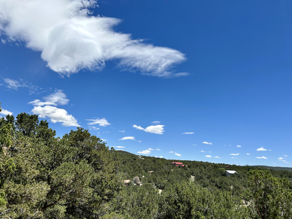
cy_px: 110
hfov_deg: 67.3
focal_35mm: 26
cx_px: 146
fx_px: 219
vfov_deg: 53.1
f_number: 1.5
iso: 50
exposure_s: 1/6211
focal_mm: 5.7
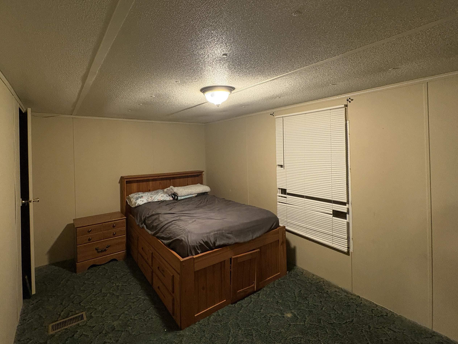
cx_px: 209
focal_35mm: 17
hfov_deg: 90.8
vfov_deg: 74.4
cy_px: 151
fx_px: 225
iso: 400
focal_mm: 2.22
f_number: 2.2
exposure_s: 1/60
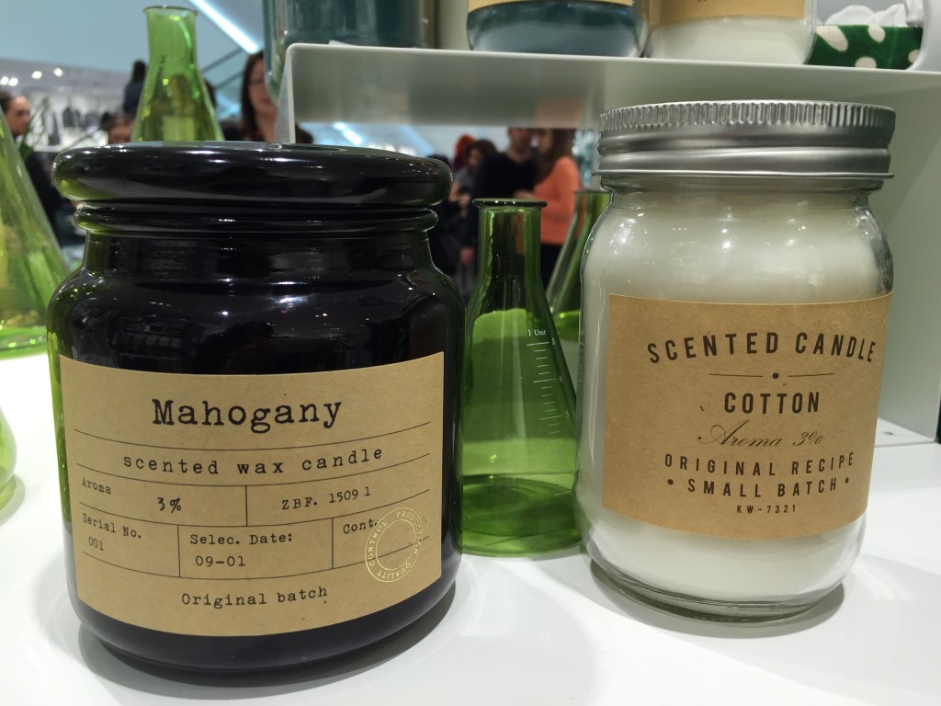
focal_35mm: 29
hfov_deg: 61.7
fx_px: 788
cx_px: 470
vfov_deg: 48.2
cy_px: 353
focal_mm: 4.15
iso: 32
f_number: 2.2
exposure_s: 1/60
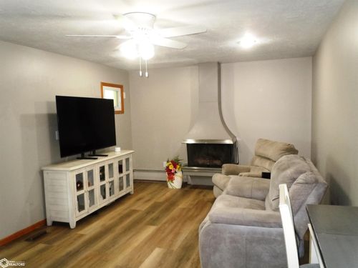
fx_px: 290
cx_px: 179
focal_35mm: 28
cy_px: 134
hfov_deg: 63.4
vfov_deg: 49.7
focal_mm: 5
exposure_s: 1/25
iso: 500
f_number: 3.7
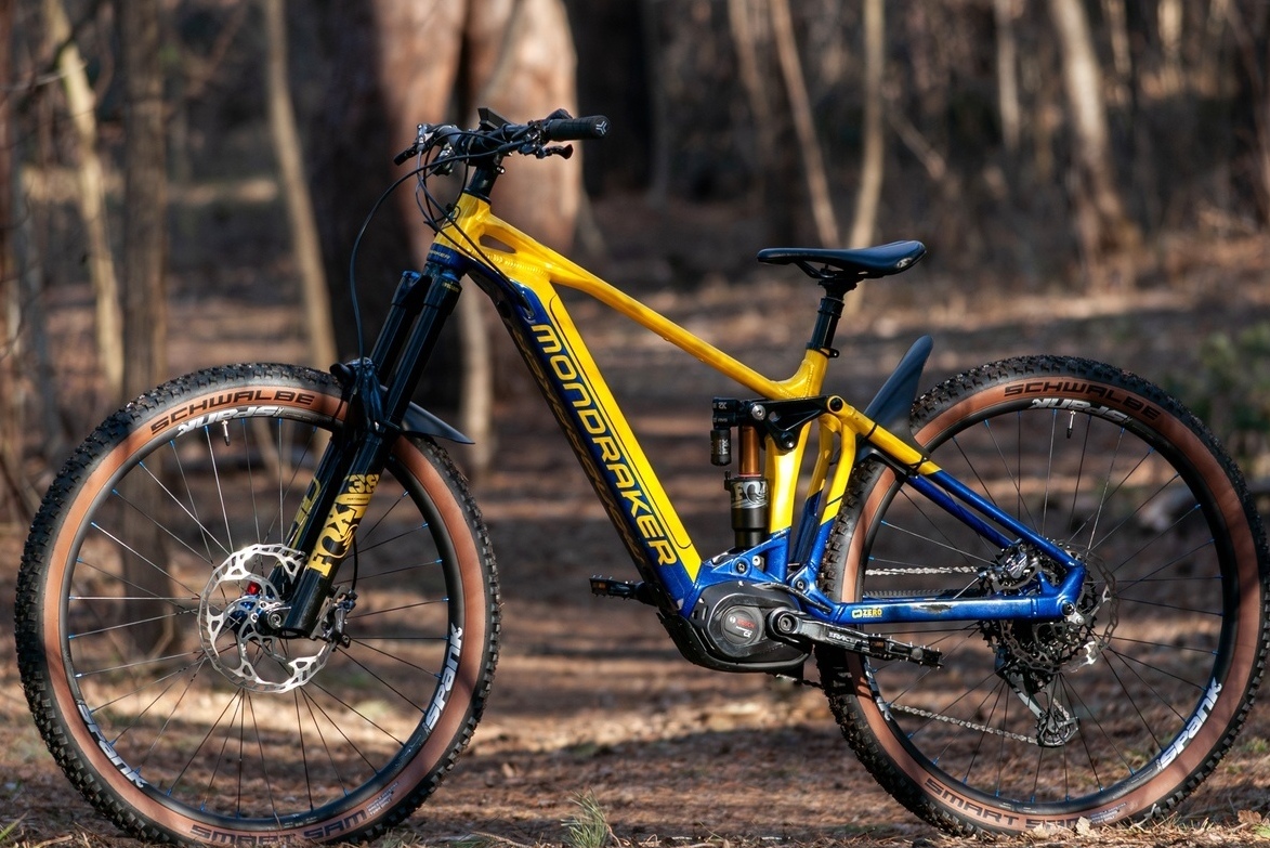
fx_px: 11645
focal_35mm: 330
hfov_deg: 6.2
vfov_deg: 4.2
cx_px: 635
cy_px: 424
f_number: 5.3
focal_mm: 220
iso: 200
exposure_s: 1/250
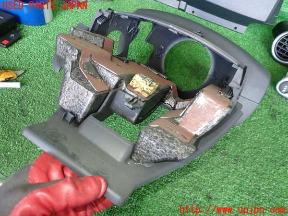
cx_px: 144
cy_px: 108
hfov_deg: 69.4
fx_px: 208
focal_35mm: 25
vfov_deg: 54.9
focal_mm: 4.5
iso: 200
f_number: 2
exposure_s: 1/30
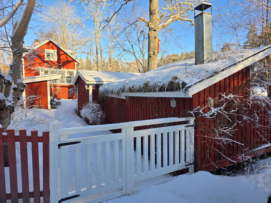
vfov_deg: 58.9
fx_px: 180
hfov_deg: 73.9
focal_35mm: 23
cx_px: 136
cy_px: 102
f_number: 1.7
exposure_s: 1/296
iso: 12
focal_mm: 6.3
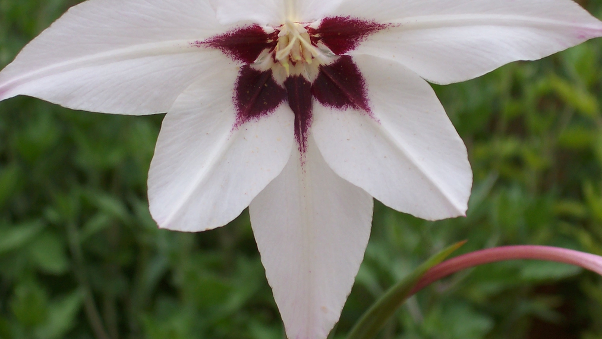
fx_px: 1564
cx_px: 301
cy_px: 116
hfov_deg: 21.8
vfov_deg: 12.3
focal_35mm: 98
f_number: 4.1
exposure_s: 1/125
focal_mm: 13.5
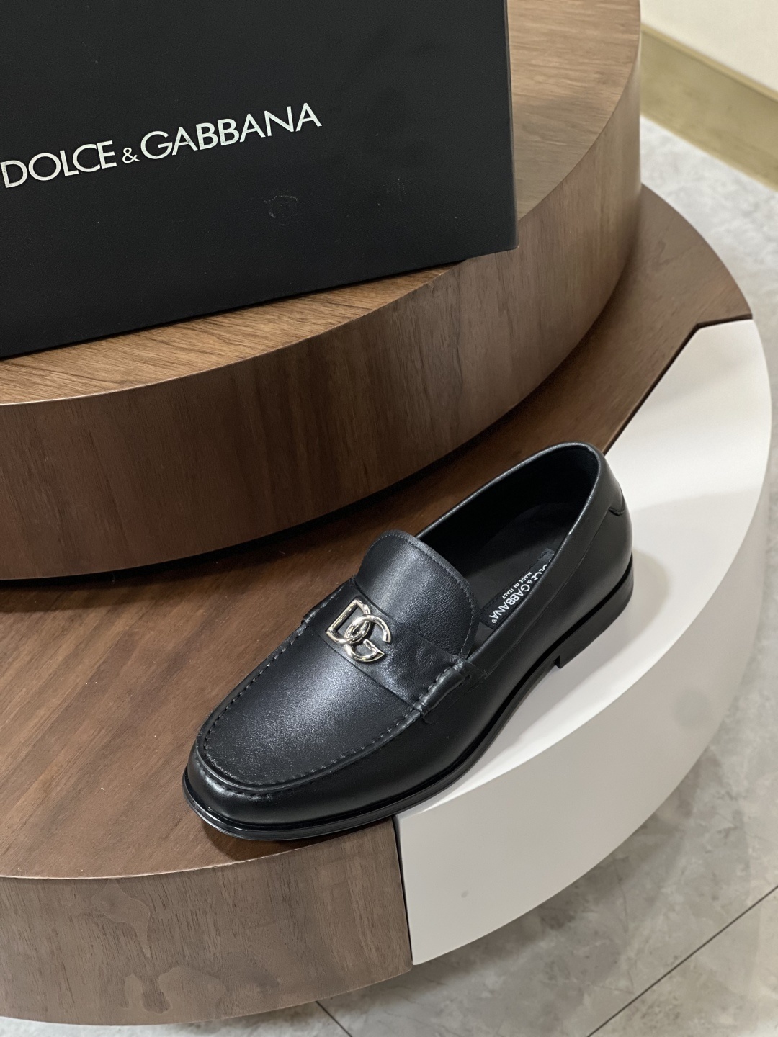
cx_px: 389
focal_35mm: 77
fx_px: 2307
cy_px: 518
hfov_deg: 19.1
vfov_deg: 25.3
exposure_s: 1/40
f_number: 2.8
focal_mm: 9
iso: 400
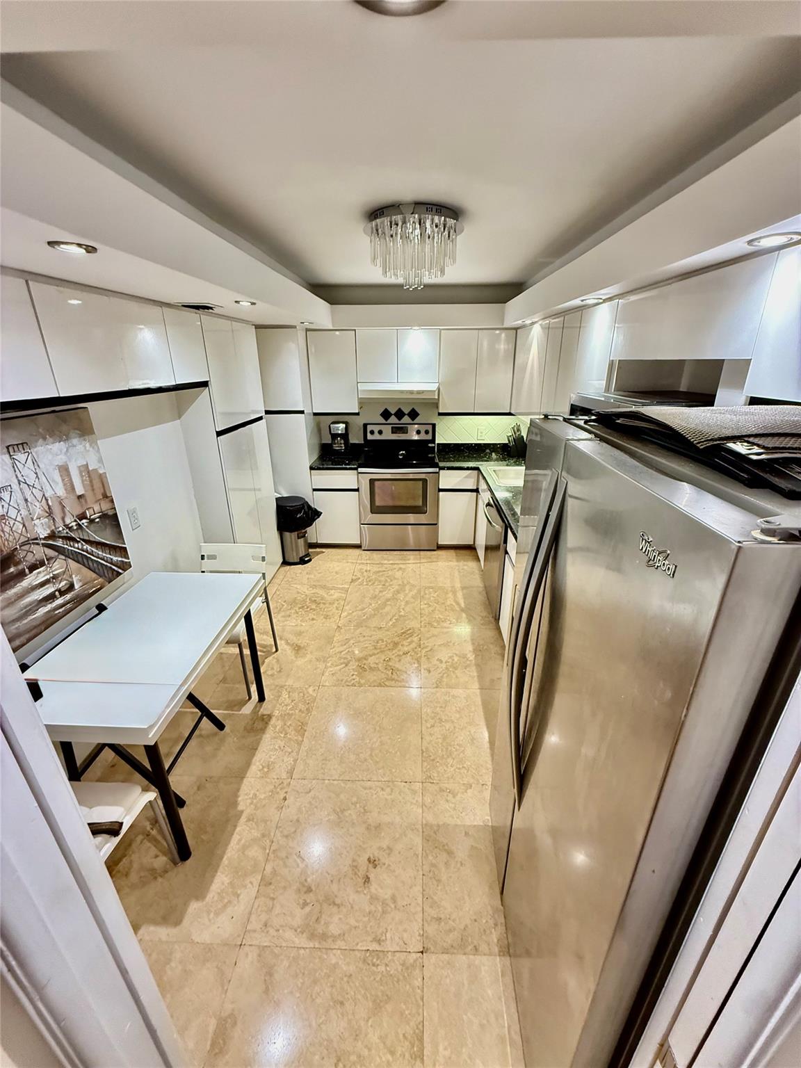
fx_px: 432
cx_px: 400
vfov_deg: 102.1
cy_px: 534
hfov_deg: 85.7
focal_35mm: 14
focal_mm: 2.22
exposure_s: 1/60
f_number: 2.2
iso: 640
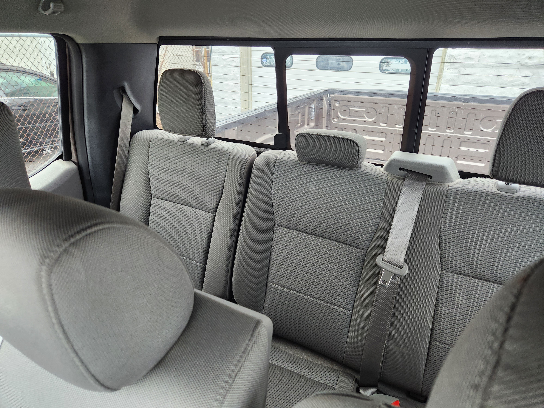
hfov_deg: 73.9
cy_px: 204
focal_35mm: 23
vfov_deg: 58.9
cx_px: 272
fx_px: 361
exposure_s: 1/180
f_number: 1.8
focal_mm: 5.4
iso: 200
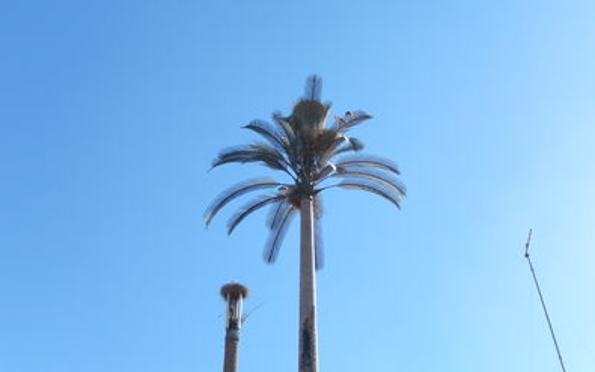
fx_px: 714
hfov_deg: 45.3
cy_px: 178
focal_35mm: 44
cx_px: 298
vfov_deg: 29.2
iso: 125
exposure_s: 1/640
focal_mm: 7.3
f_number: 4.2
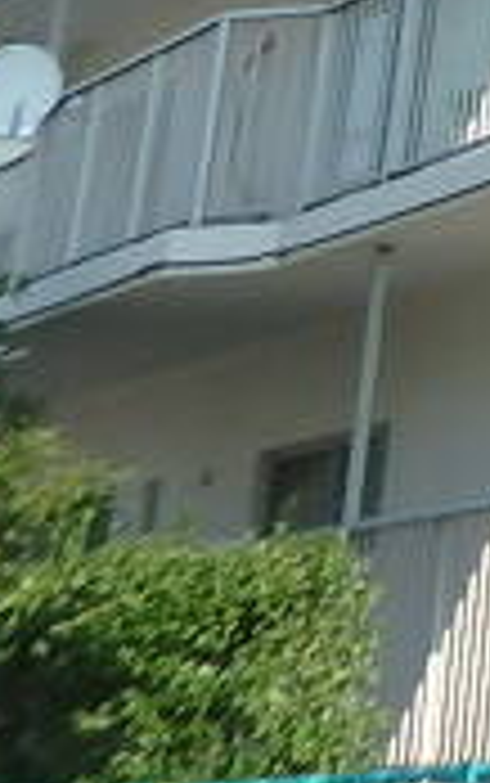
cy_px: -500
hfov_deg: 7.6
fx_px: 2602
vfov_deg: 15.4
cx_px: 1933
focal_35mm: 122
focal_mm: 3.7
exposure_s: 1/640
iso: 125
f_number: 3.5
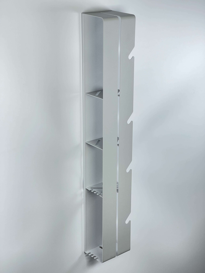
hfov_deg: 22.9
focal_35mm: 64
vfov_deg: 30.3
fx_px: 505
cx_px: 102
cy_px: 136
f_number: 2.2
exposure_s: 1/100
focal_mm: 7.5
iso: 64
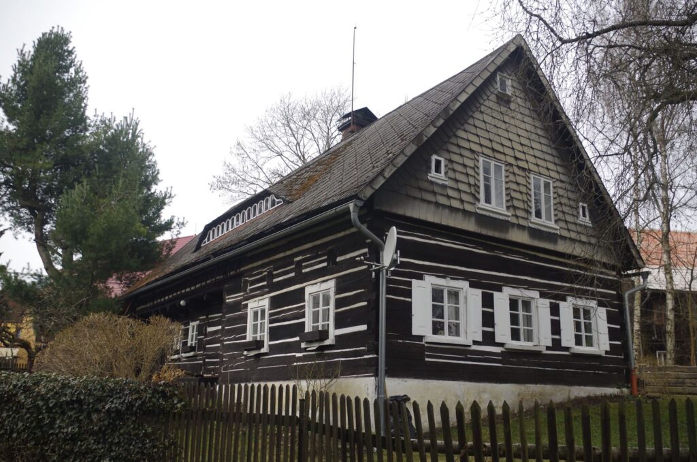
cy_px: 231
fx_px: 580
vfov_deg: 43.5
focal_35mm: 30
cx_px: 348
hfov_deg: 62.0
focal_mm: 20
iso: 200
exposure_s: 1/125
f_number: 7.1
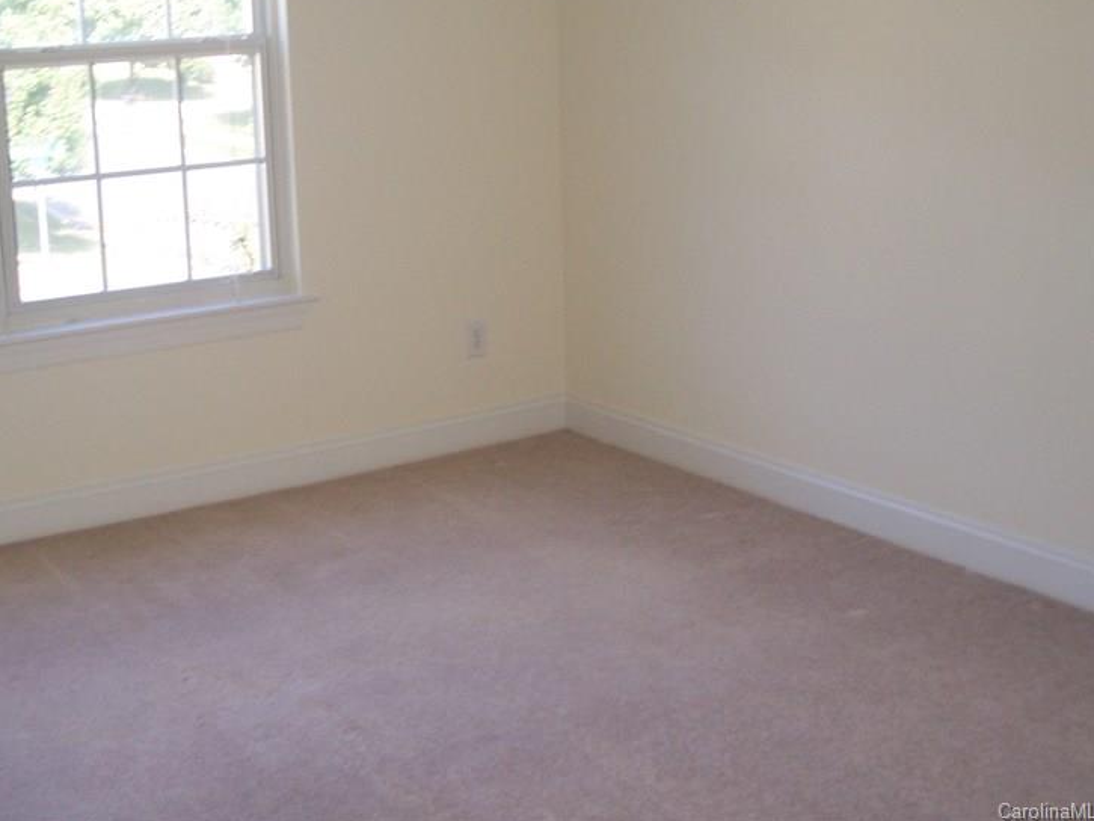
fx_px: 1517
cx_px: 398
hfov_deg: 39.3
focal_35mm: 48
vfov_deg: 30.0
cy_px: 246
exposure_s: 1/60
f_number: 2.7
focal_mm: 5.6
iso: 80
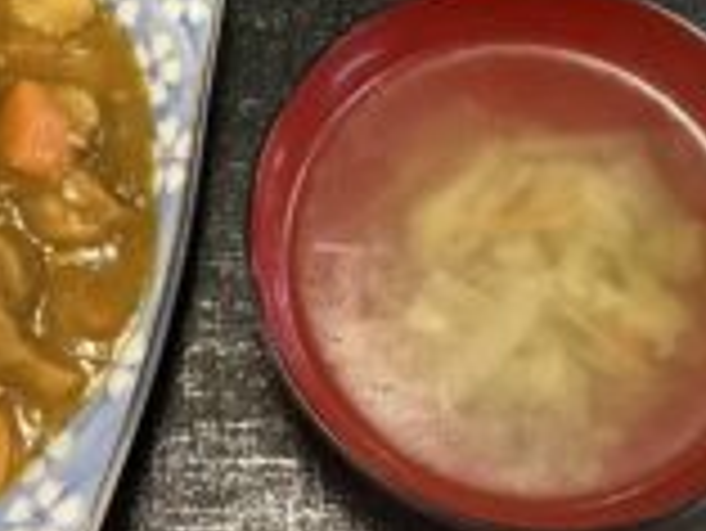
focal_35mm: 74
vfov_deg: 19.3
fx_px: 1510
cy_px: -2
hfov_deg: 26.2
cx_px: 259
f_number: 2.4
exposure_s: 1/50
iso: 400
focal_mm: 3.3
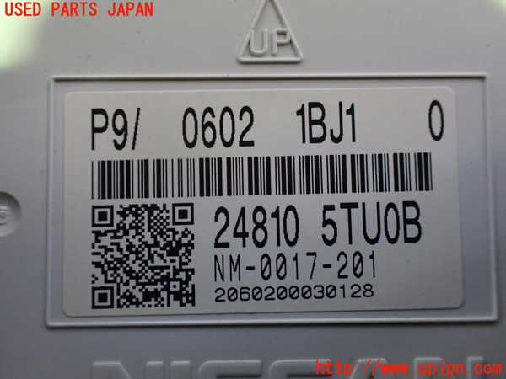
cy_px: 190
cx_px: 253
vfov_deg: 46.8
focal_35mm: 30
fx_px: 439
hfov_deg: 60.0
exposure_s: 1/30
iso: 800
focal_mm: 5.4
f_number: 2.3
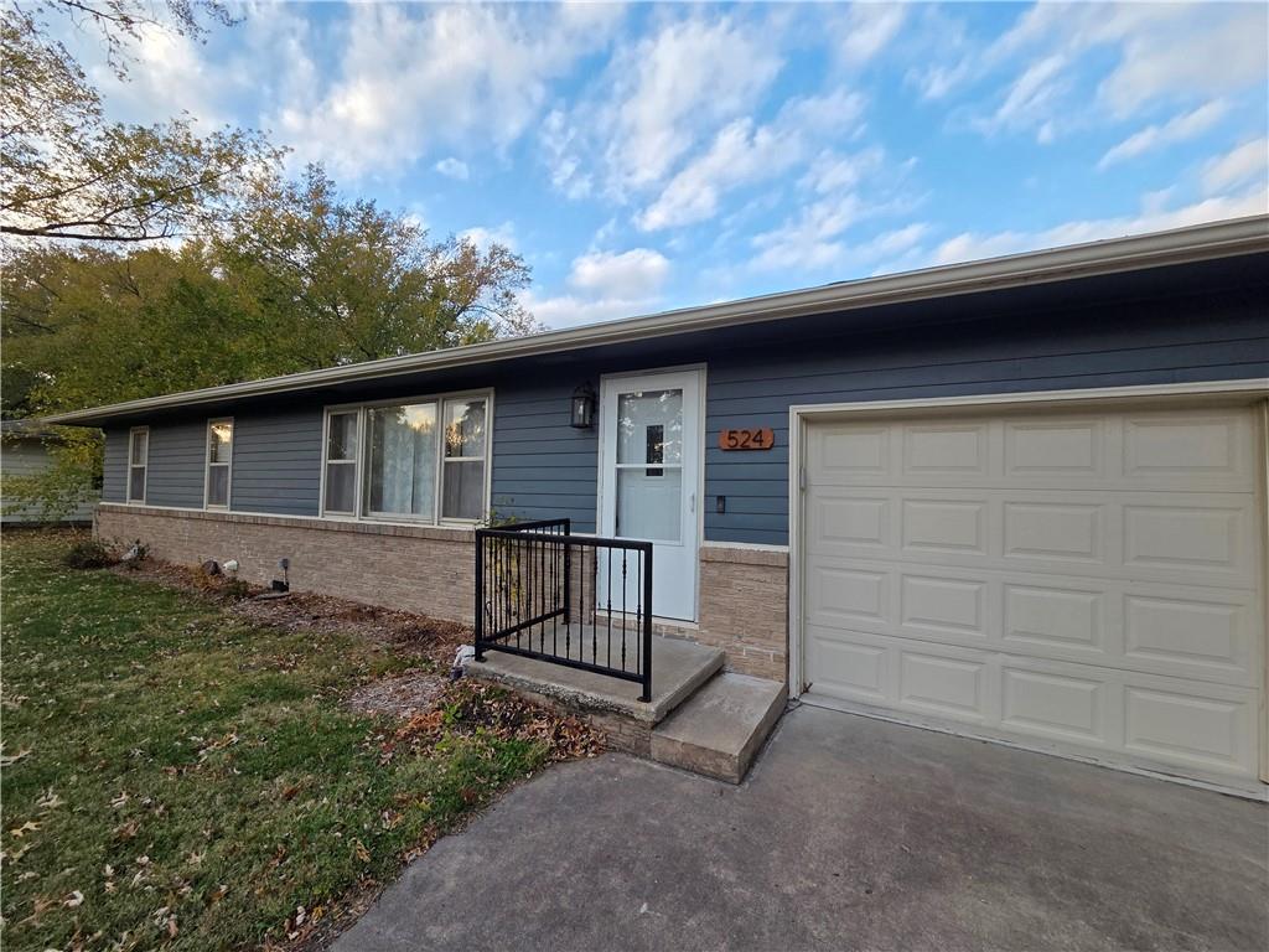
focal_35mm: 13
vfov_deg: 89.9
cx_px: 634
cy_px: 476
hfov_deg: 106.2
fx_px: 477
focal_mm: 2.2
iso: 80
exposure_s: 1/359
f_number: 2.2
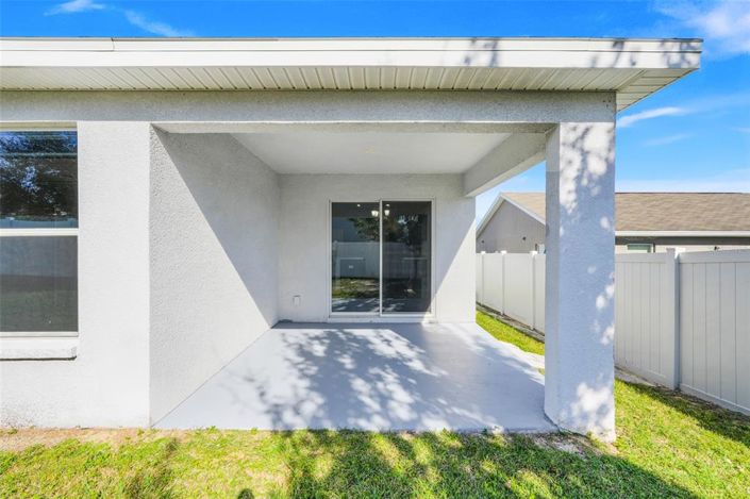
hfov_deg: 96.8
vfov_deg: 73.7
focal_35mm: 16
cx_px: 375
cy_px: 250
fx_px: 333
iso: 250
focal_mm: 16
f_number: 9
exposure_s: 1/60
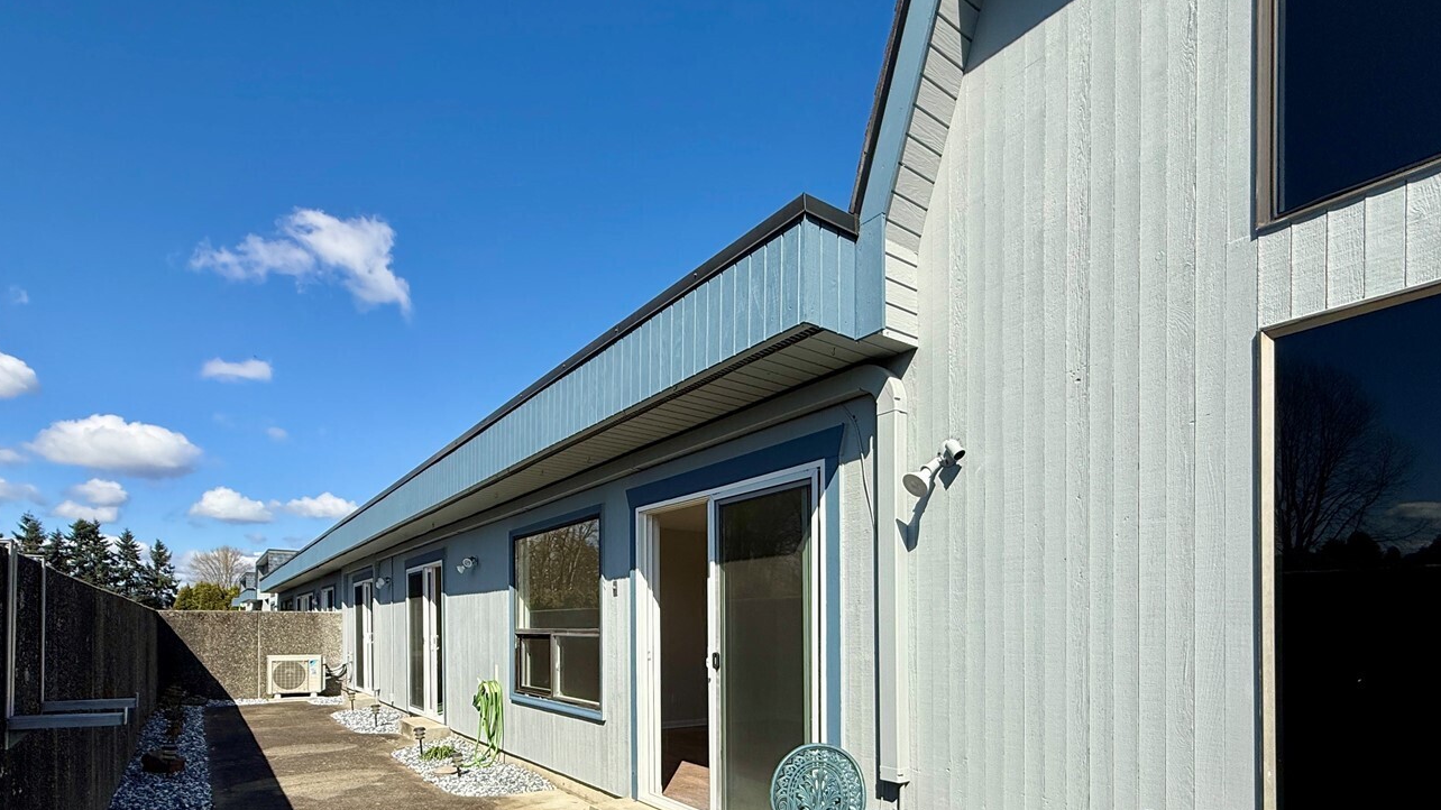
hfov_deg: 89.6
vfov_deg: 55.0
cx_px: 710
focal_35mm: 19
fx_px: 726
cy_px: 626
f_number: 2.2
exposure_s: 1/2717
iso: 50
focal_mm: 2.22
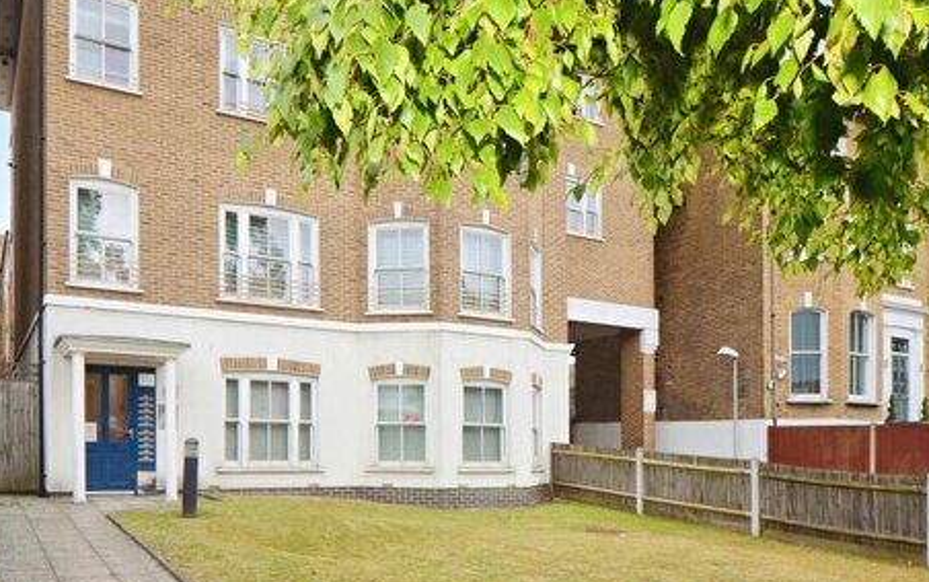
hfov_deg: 62.9
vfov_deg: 40.7
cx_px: 448
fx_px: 760
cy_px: 434
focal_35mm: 30
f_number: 11
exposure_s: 1/25
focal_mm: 19
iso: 400
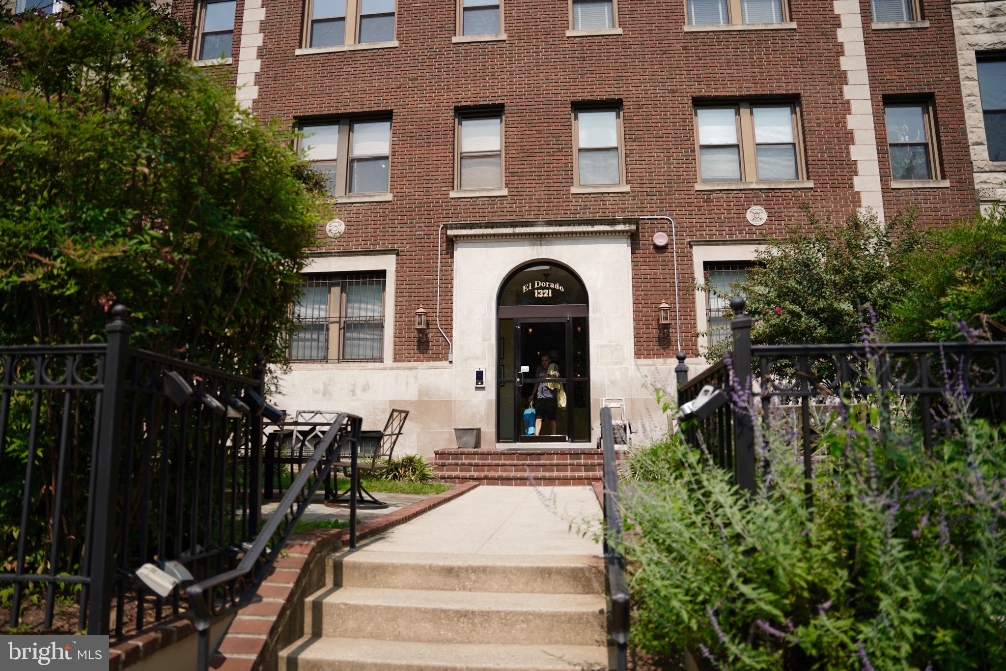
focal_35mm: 24
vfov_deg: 53.1
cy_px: 336
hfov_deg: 73.7
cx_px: 503
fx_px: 671
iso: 50
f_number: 2.8
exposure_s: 1/1000
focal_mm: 24
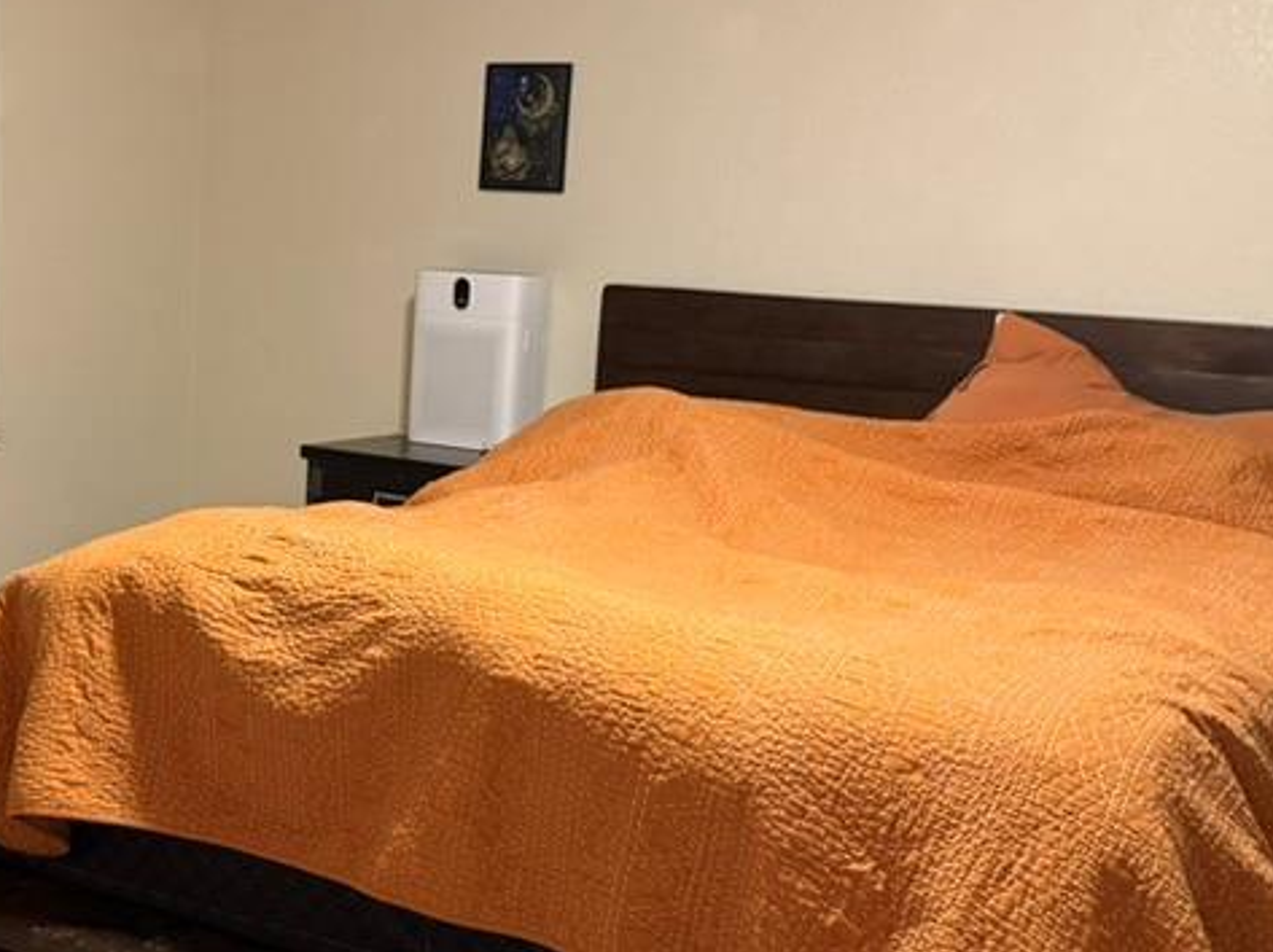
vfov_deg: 28.0
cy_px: 524
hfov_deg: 36.3
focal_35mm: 52
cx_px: 393
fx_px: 1911
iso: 800
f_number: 1.78
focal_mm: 6.76
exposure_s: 1/40
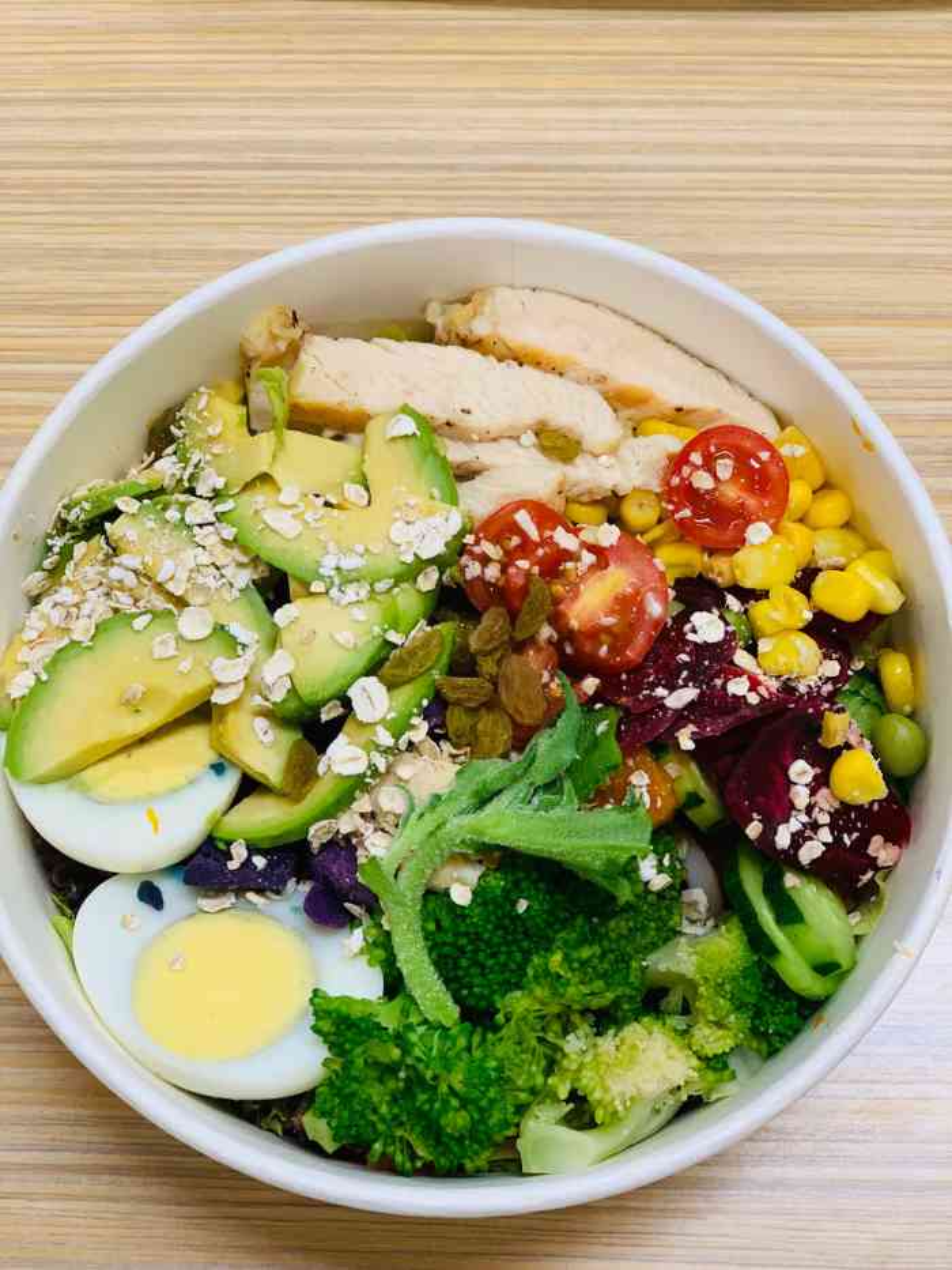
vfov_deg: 36.8
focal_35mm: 52
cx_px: 476
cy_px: 635
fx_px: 1906
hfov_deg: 28.0
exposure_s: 1/50
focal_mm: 6
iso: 125
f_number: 2.4
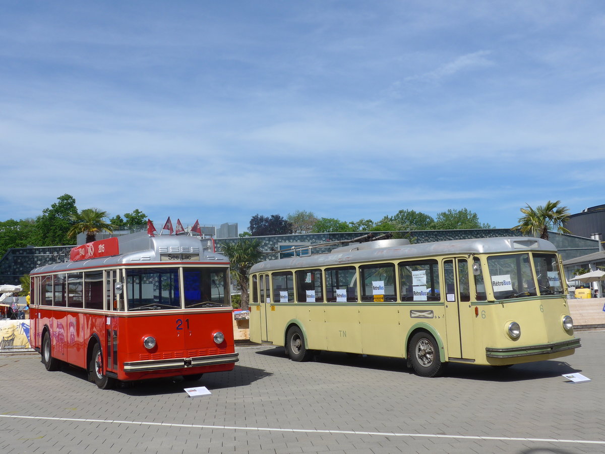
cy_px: 227
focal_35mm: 41
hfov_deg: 45.8
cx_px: 302
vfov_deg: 35.1
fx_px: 717
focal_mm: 8.4
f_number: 3.2
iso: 80
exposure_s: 1/2000
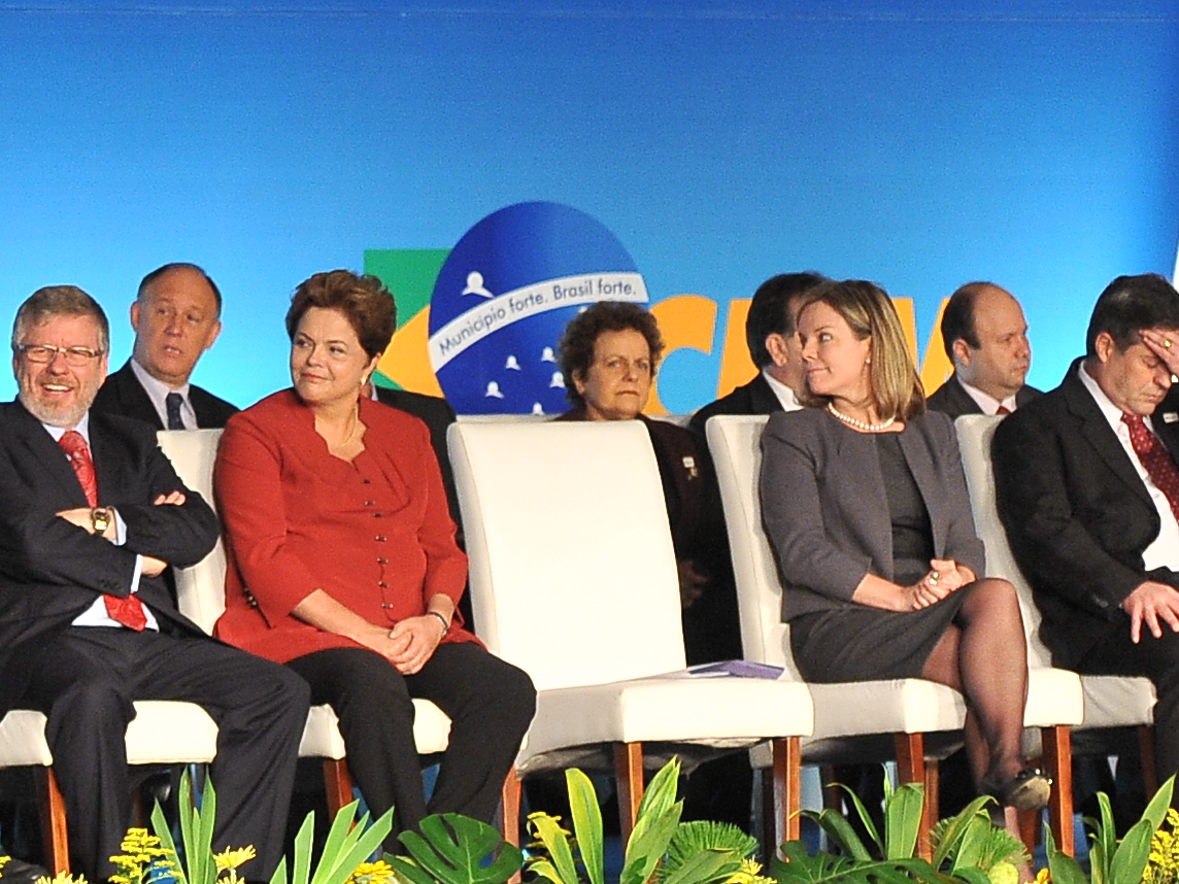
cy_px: 66
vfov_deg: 5.2
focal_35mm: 286
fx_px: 9741
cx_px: 90
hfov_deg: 6.9
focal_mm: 80
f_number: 3.2
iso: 1600
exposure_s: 1/125
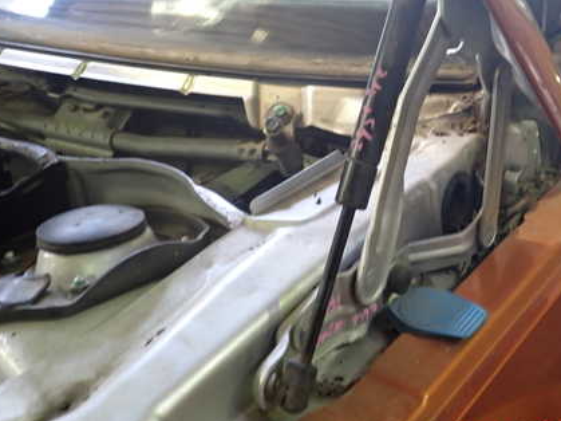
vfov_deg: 33.4
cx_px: 360
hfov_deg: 43.4
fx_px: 697
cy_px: 150
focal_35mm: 43
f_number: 2.3
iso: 250
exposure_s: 1/30
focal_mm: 5.4
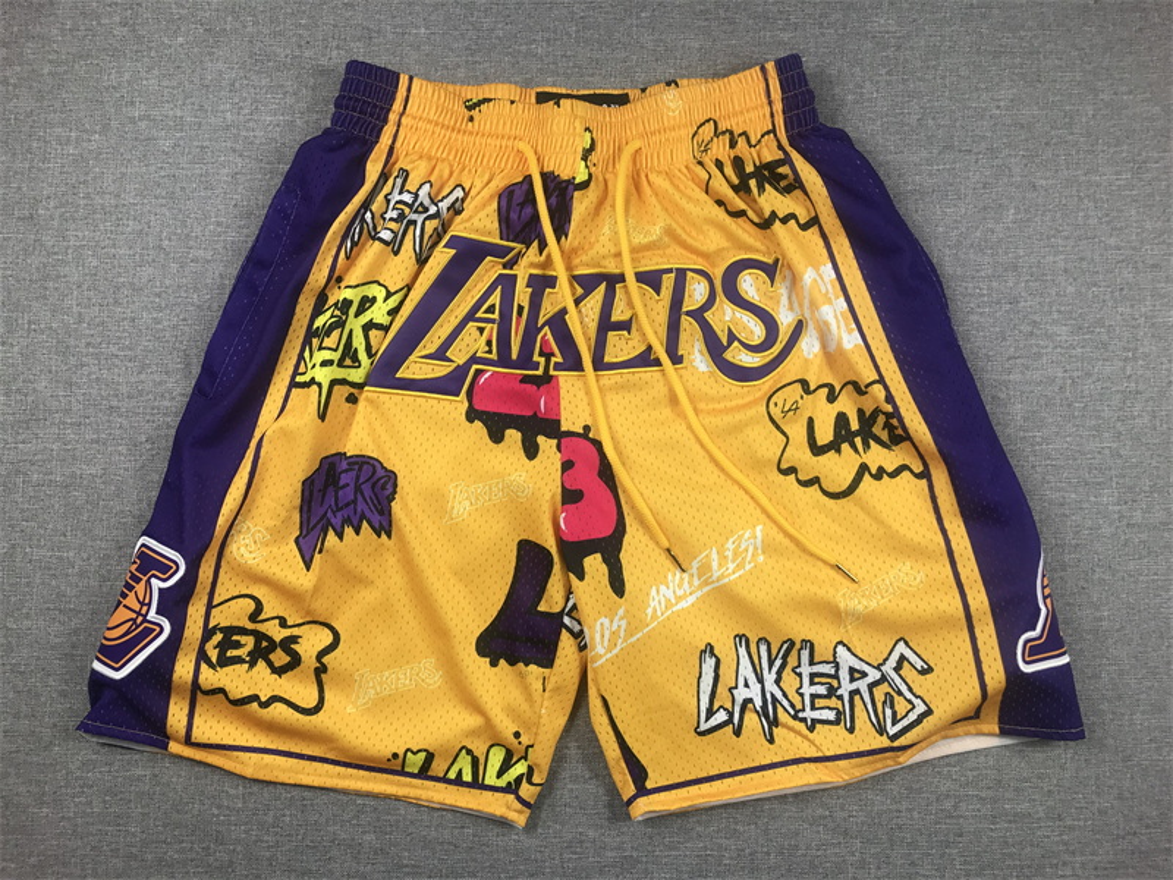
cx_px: 586
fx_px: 949
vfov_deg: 49.7
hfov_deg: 63.4
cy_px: 440
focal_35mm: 28
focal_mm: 3.99
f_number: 1.8
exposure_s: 1/100
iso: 32
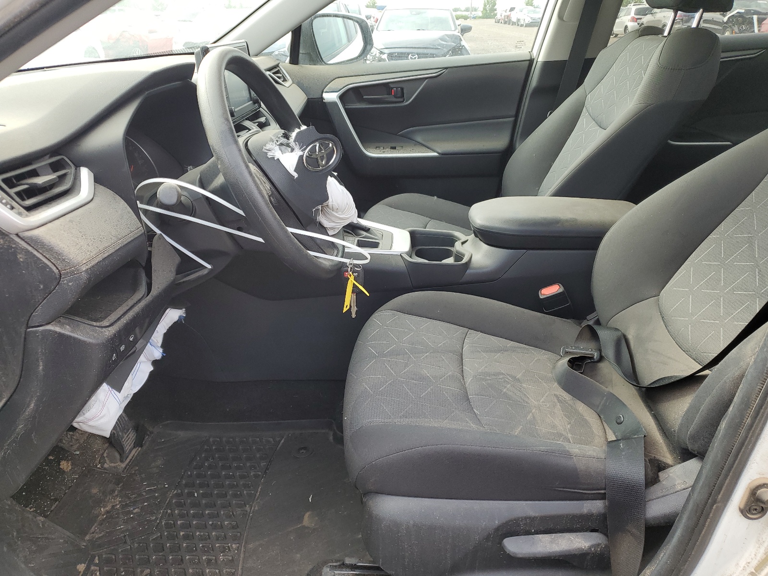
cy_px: 288
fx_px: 577
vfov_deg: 53.1
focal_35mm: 26
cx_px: 384
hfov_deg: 67.3
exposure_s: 1/294
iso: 50
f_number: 1.5
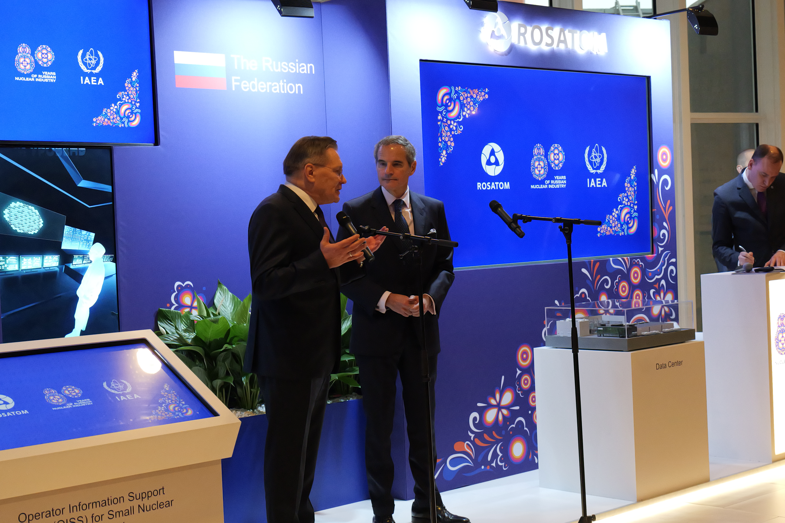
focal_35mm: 60
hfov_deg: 33.4
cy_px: 262
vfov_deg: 22.6
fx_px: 1308
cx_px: 392
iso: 16000
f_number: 7.1
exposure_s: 1/320
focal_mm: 60
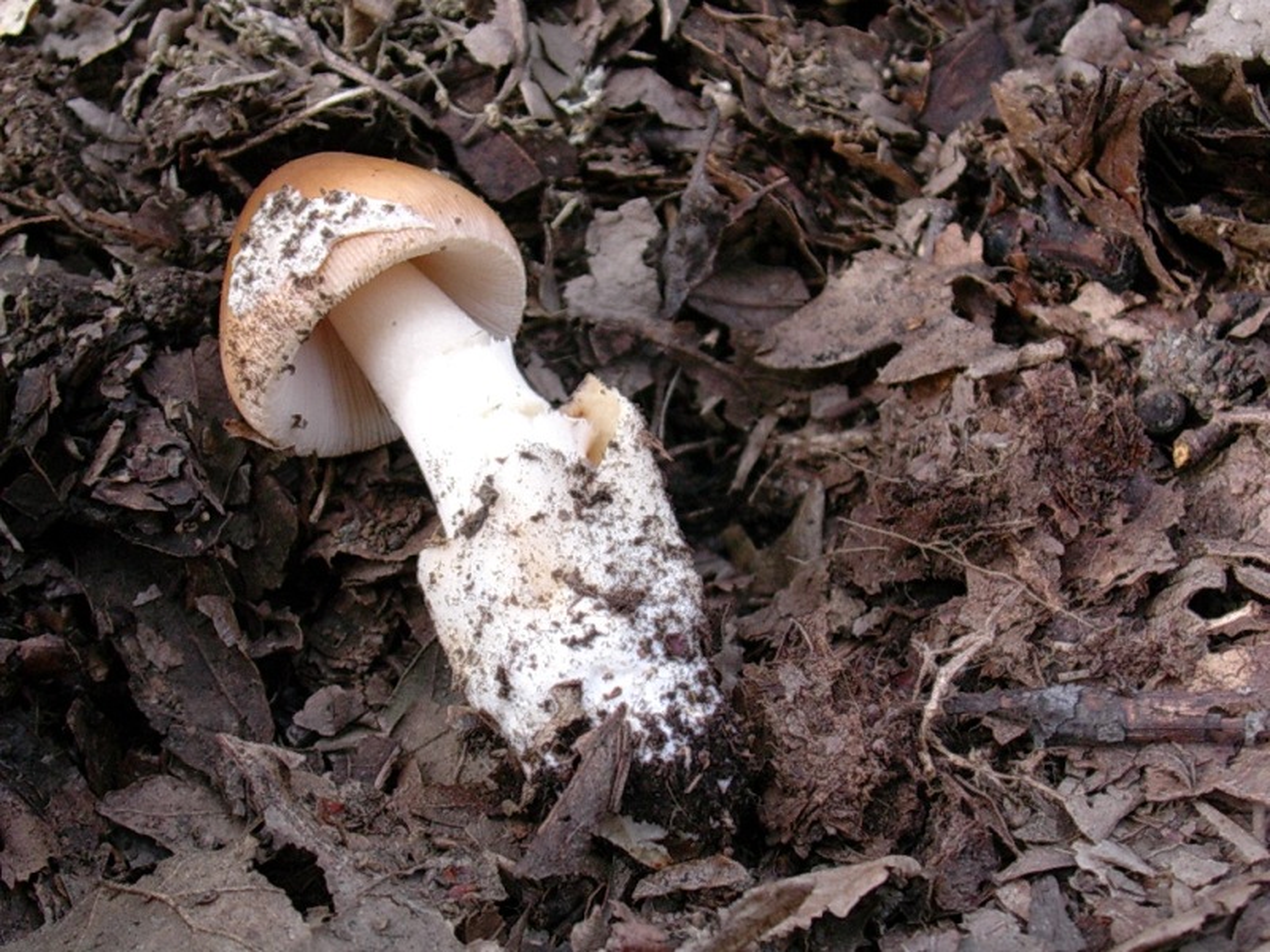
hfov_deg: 32.2
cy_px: 476
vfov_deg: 24.4
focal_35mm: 60
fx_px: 2201
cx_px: 635
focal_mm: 9
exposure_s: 1/30.2
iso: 70
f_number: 3.4
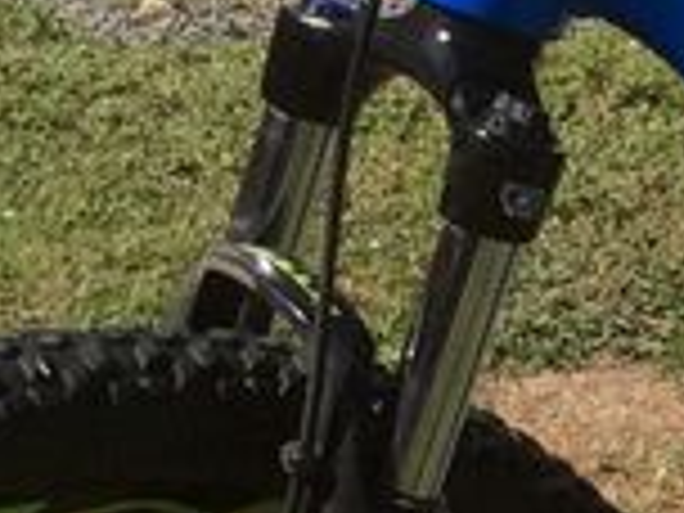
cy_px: 646
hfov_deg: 8.9
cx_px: 1332
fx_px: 4150
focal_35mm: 210
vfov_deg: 7.0
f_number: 2.4
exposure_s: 1/1972
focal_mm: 3.3
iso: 32
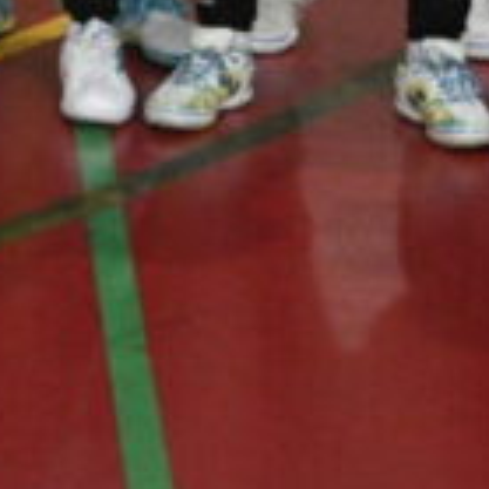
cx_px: 60
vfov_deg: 7.3
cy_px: -665
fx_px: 3612
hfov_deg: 7.7
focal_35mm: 226
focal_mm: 24
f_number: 2.8
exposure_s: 1/1000
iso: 4000
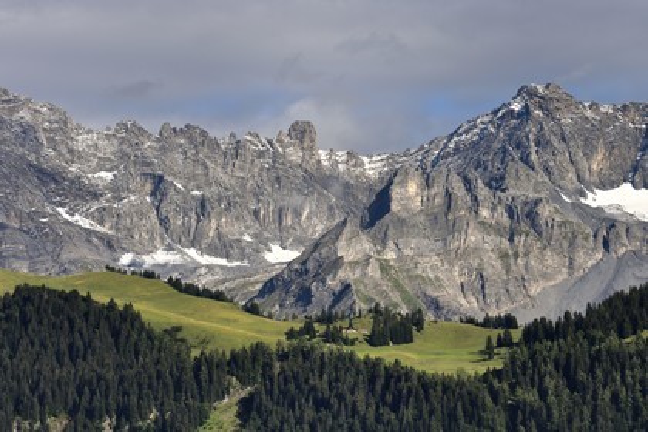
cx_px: 324
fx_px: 3600
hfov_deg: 10.3
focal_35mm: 200
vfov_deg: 6.9
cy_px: 216
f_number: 14
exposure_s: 1/250
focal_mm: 200
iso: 200
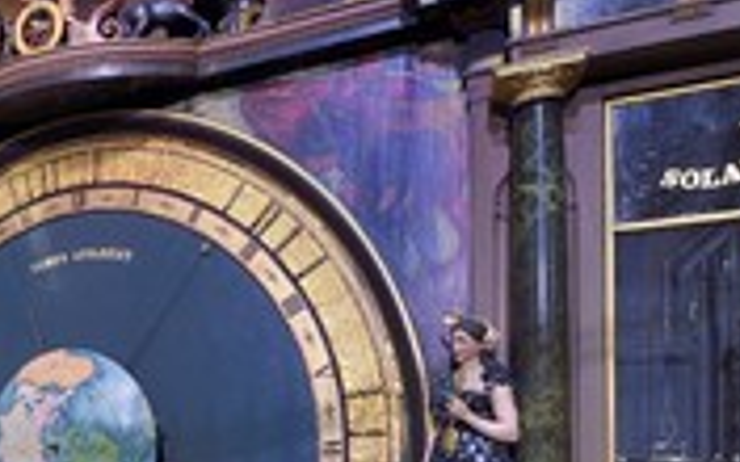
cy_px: 449
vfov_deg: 34.3
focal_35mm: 34
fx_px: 686
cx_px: 135
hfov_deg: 52.5
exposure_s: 1/3.33
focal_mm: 14
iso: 800
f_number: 6.3
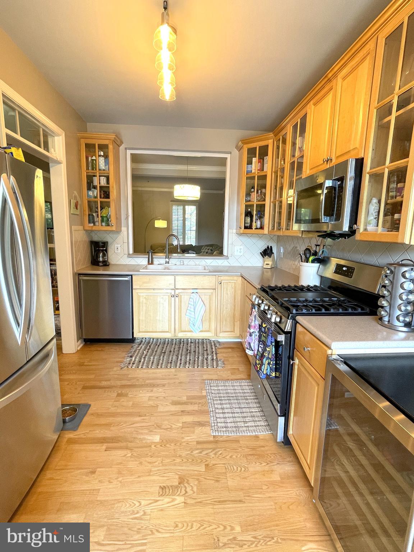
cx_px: 207
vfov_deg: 106.2
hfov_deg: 89.9
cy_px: 276
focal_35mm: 13
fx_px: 207
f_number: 2.4
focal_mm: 1.54
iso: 160
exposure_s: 1/60
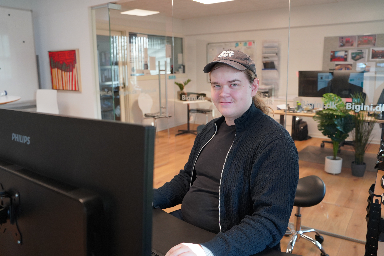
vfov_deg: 46.4
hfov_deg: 65.5
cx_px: 192
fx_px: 299
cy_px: 128
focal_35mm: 28
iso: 1600
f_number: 4
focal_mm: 28
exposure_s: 1/160
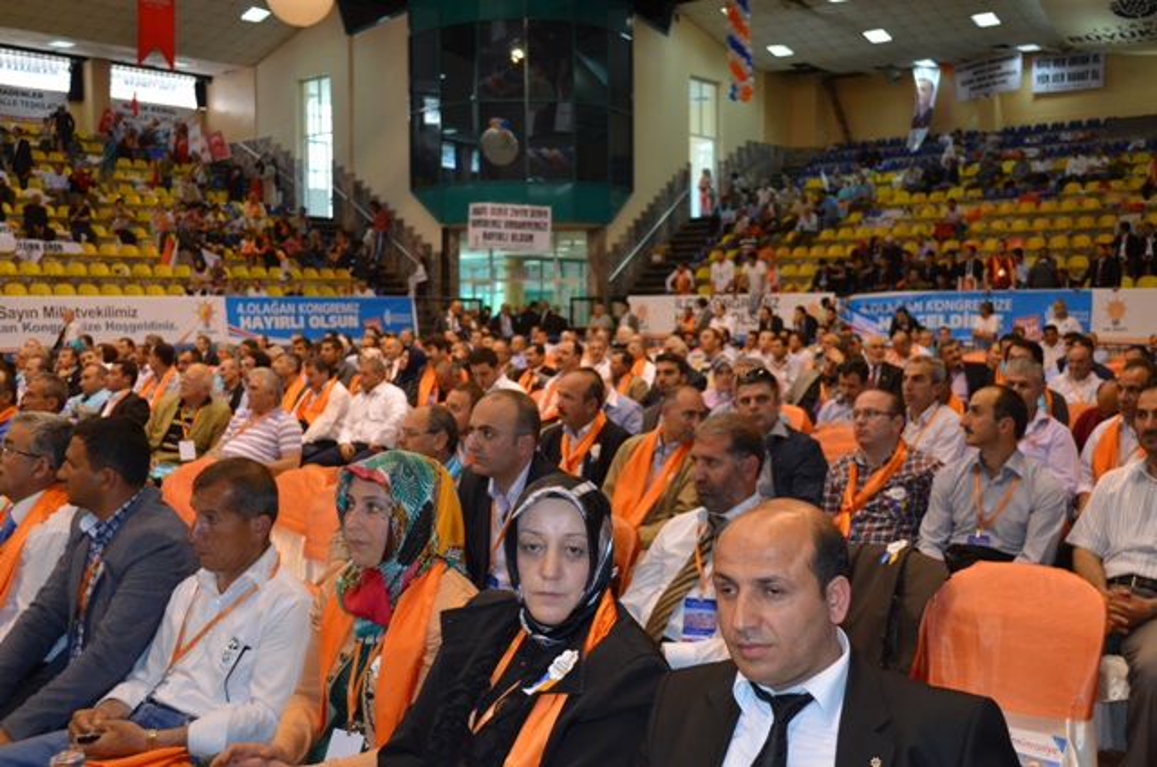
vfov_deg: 34.1
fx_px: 1251
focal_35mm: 39
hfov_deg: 49.6
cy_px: 384
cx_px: 578
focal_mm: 26
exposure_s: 1/60
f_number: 4.2
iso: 800
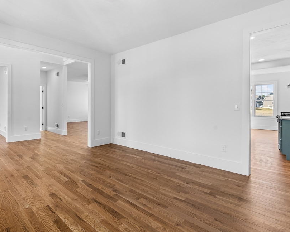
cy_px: 113
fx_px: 163
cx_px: 119
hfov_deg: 82.5
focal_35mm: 19
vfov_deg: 70.9
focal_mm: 16
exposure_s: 1/2
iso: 320
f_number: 7.1
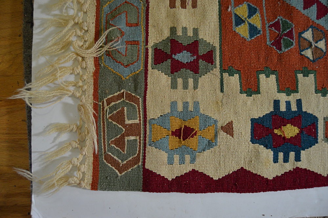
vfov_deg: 47.9
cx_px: 164
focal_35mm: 27
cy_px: 109
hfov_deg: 67.4
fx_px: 246
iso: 720
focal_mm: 18
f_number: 3.5
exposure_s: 1/60
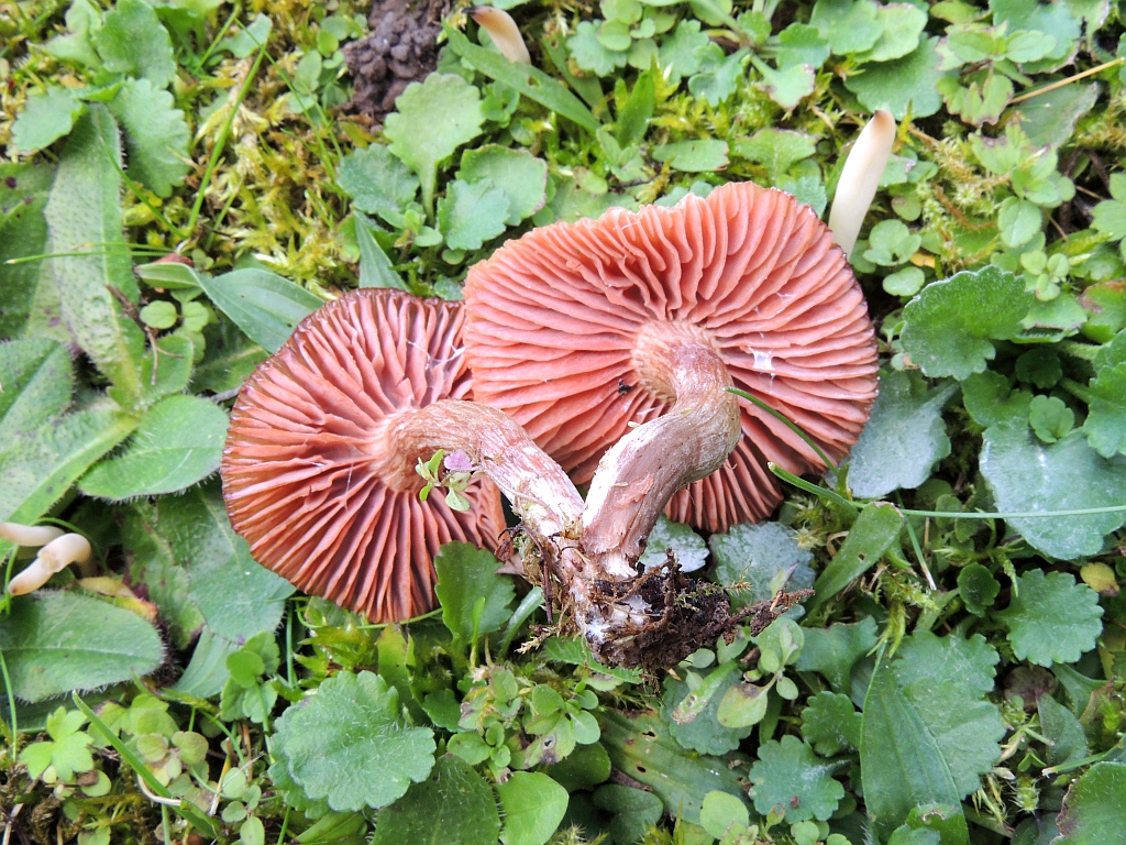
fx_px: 1301
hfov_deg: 46.8
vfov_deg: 36.0
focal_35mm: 40
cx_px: 563
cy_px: 422
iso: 100
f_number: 8.3
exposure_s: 1/10
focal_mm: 7.1
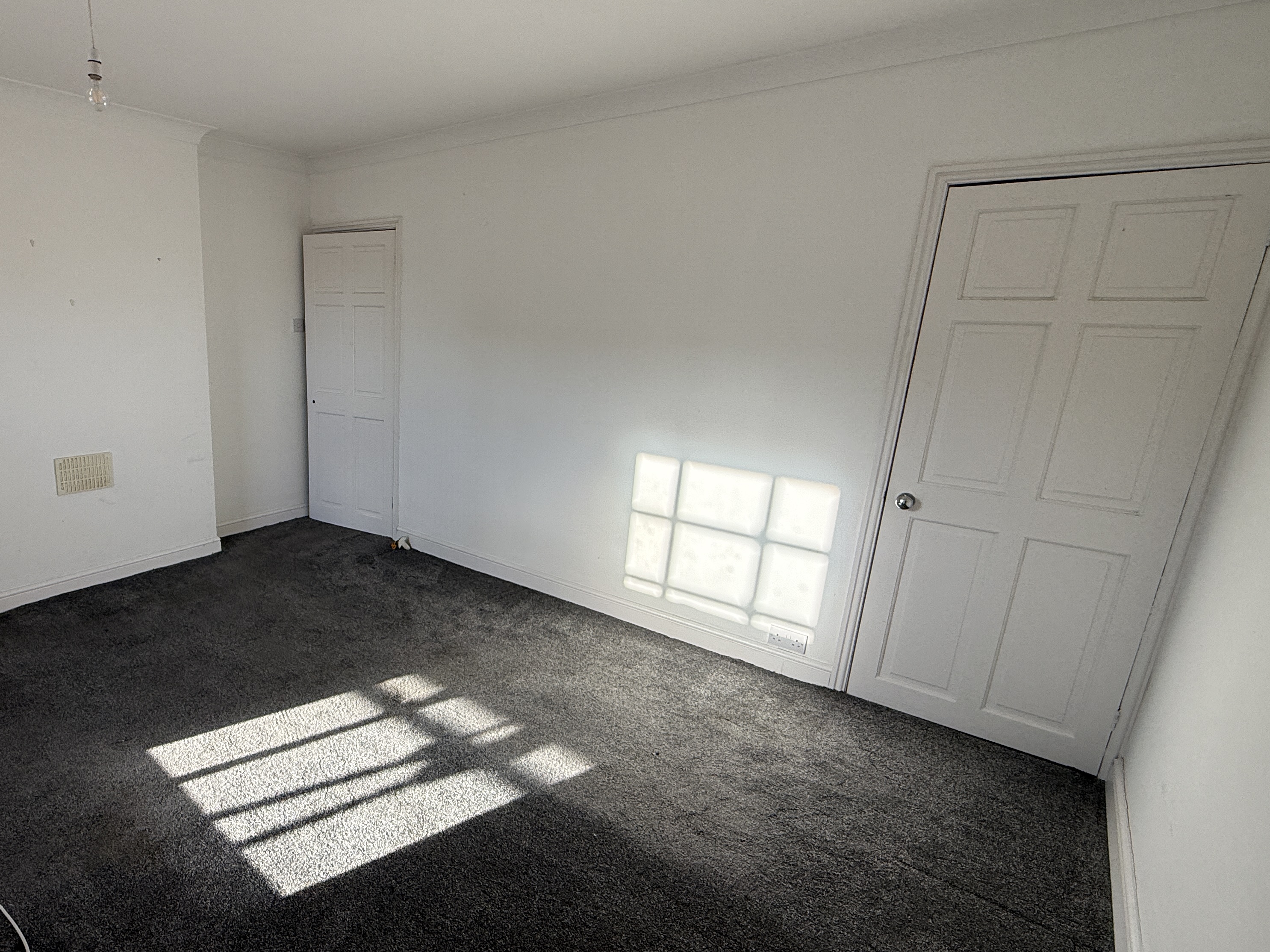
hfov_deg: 81.5
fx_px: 697
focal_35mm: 19
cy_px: 488
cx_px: 414
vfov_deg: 68.7
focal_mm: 2.22
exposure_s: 1/245
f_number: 2.2
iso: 64
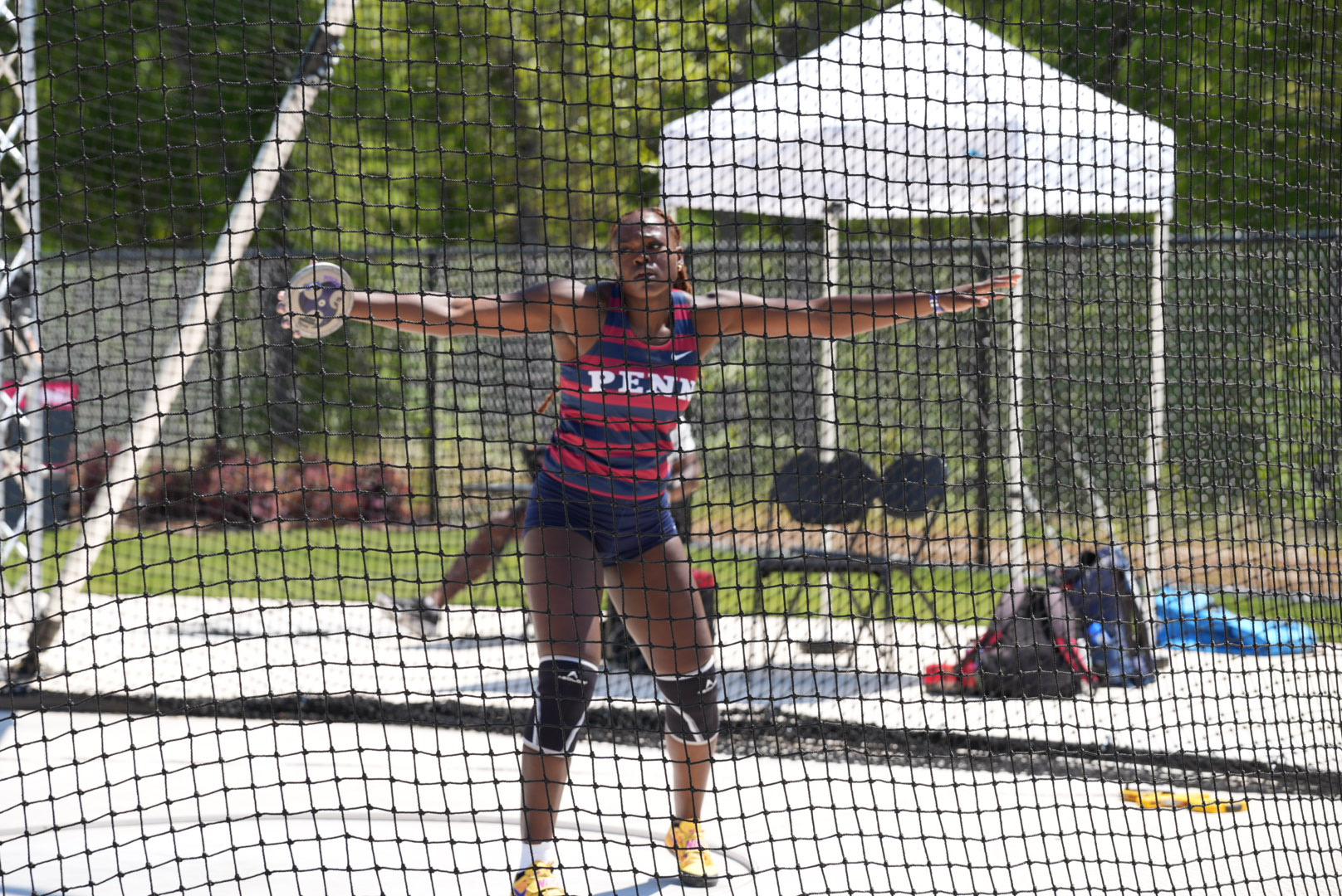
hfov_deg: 17.1
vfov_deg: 11.5
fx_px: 4465
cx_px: 671
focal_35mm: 120
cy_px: 448
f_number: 4.5
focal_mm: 119.7
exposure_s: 1/400
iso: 100
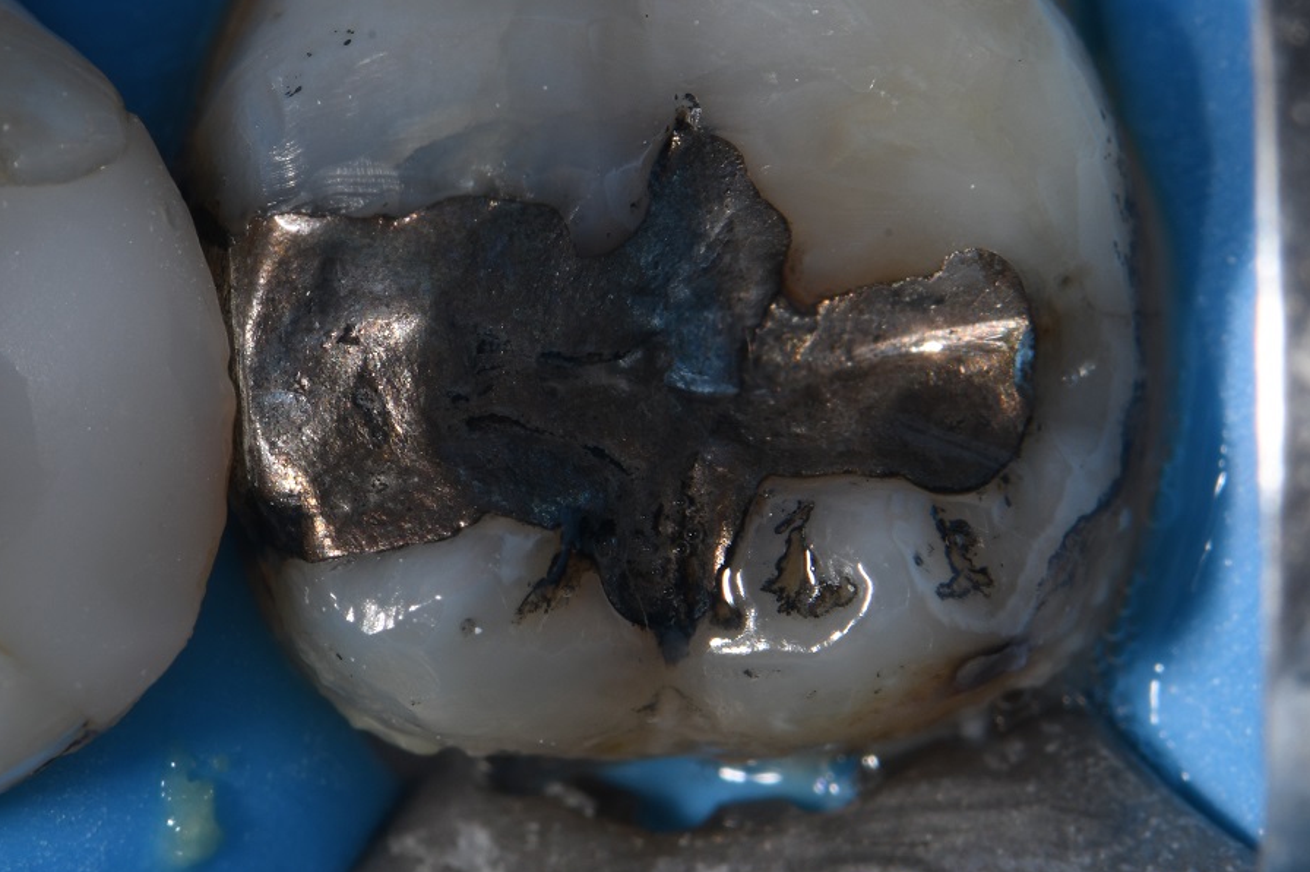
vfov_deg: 5.8
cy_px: 331
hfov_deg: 8.7
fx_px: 8618
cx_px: 670
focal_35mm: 237
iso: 200
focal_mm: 105
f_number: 32
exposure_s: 1/160
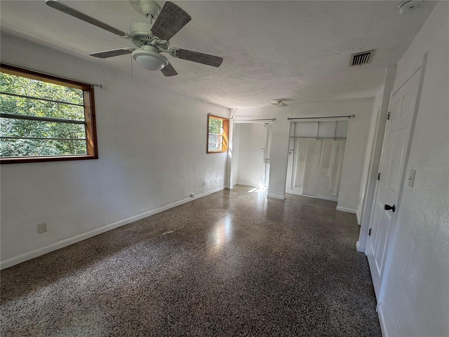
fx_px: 182
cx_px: 224
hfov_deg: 102.1
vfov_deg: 85.7
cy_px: 168
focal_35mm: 14
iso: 80
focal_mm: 2.22
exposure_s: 1/99
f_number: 2.2
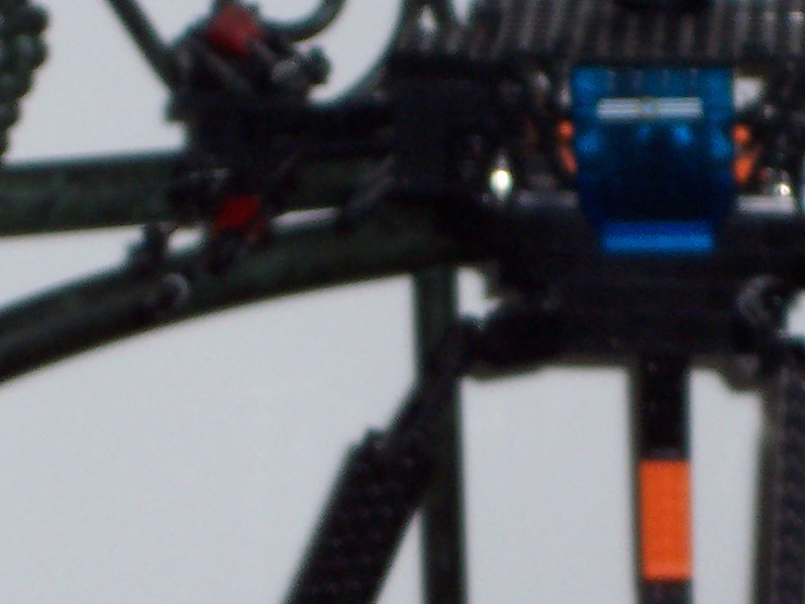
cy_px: 626
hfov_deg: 7.0
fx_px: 6582
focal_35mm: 283
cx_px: 599
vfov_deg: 5.2
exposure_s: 1/90
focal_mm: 16.8
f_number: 4.8
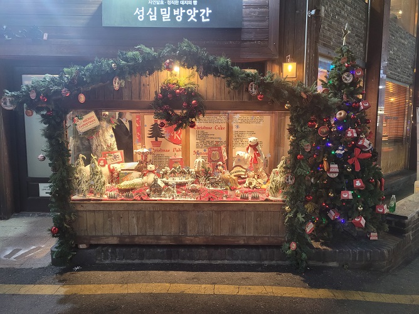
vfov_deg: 53.1
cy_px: 157
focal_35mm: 26
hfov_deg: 67.3
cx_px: 210
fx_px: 315
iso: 250
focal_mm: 5.4
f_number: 1.8
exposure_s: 1/40
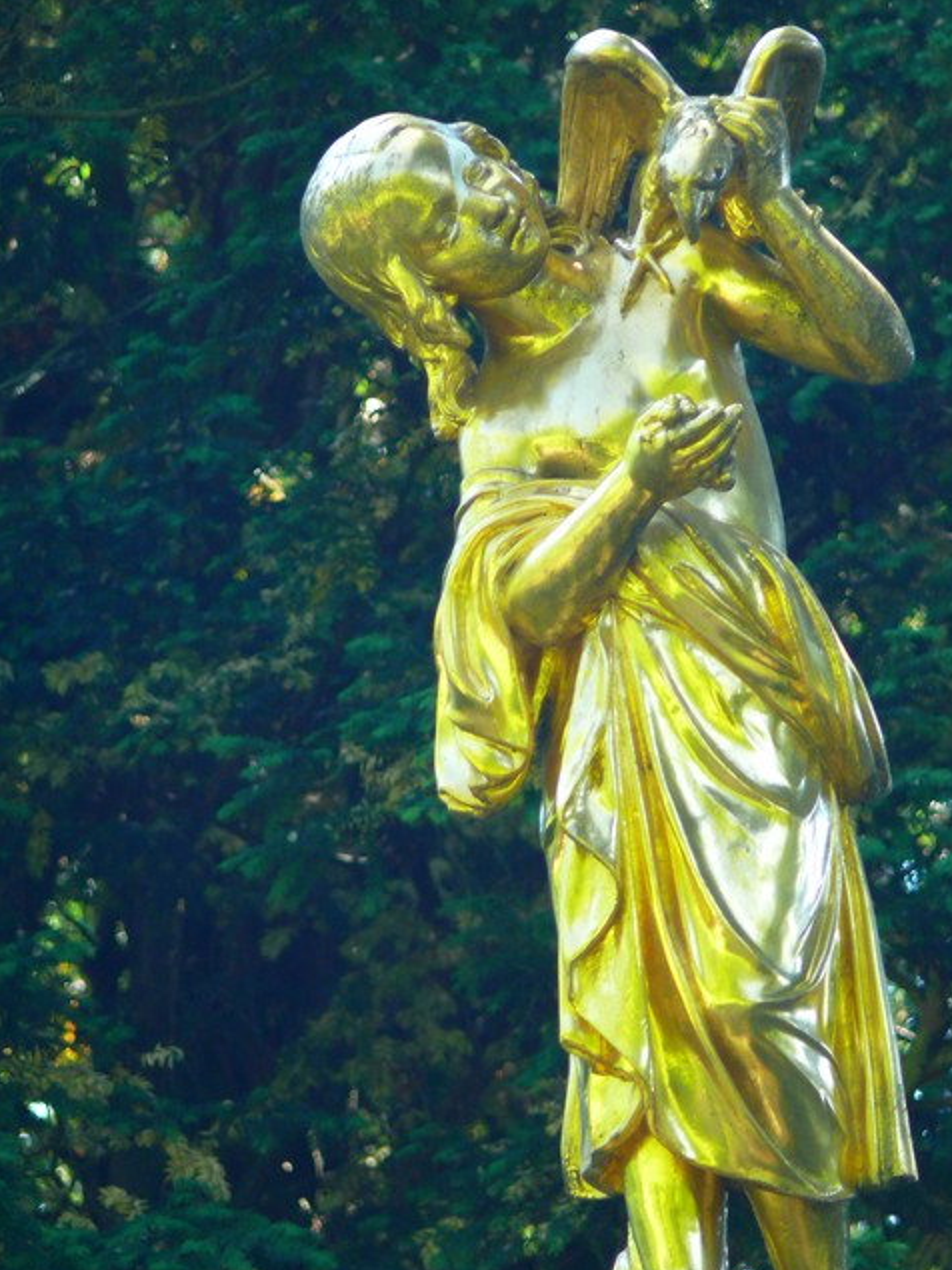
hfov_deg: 3.3
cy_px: 588
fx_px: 16763
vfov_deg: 4.3
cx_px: 558
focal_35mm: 457
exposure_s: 1/30
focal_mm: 81.8
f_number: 3.7
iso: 200
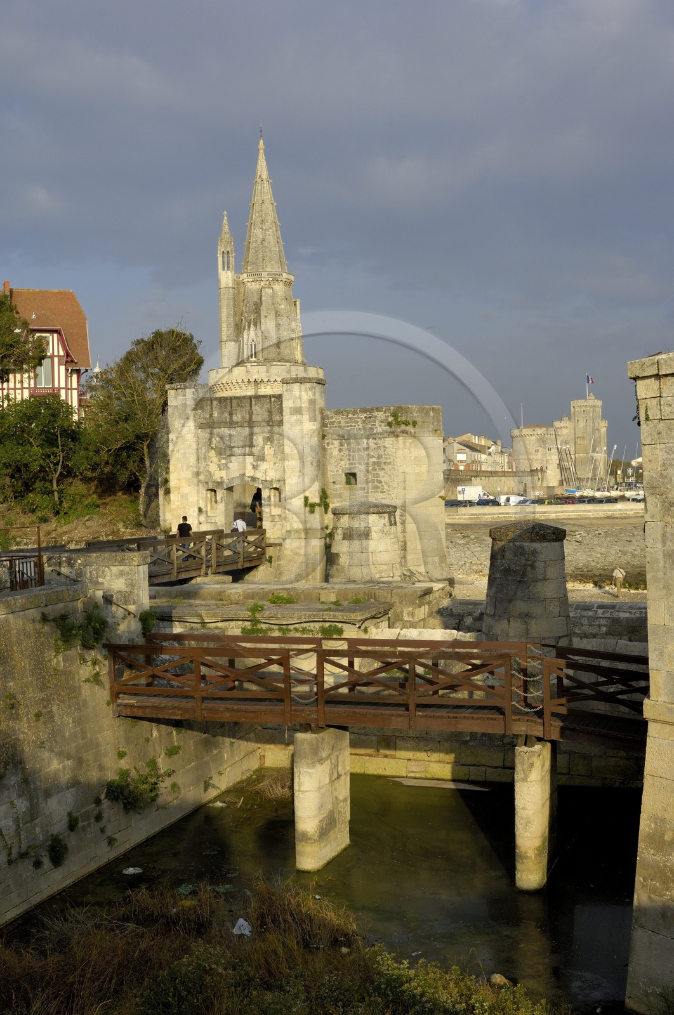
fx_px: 1183
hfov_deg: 31.8
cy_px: 508
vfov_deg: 46.5
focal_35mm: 42
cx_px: 337
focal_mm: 28
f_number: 9
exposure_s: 1/160
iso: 100
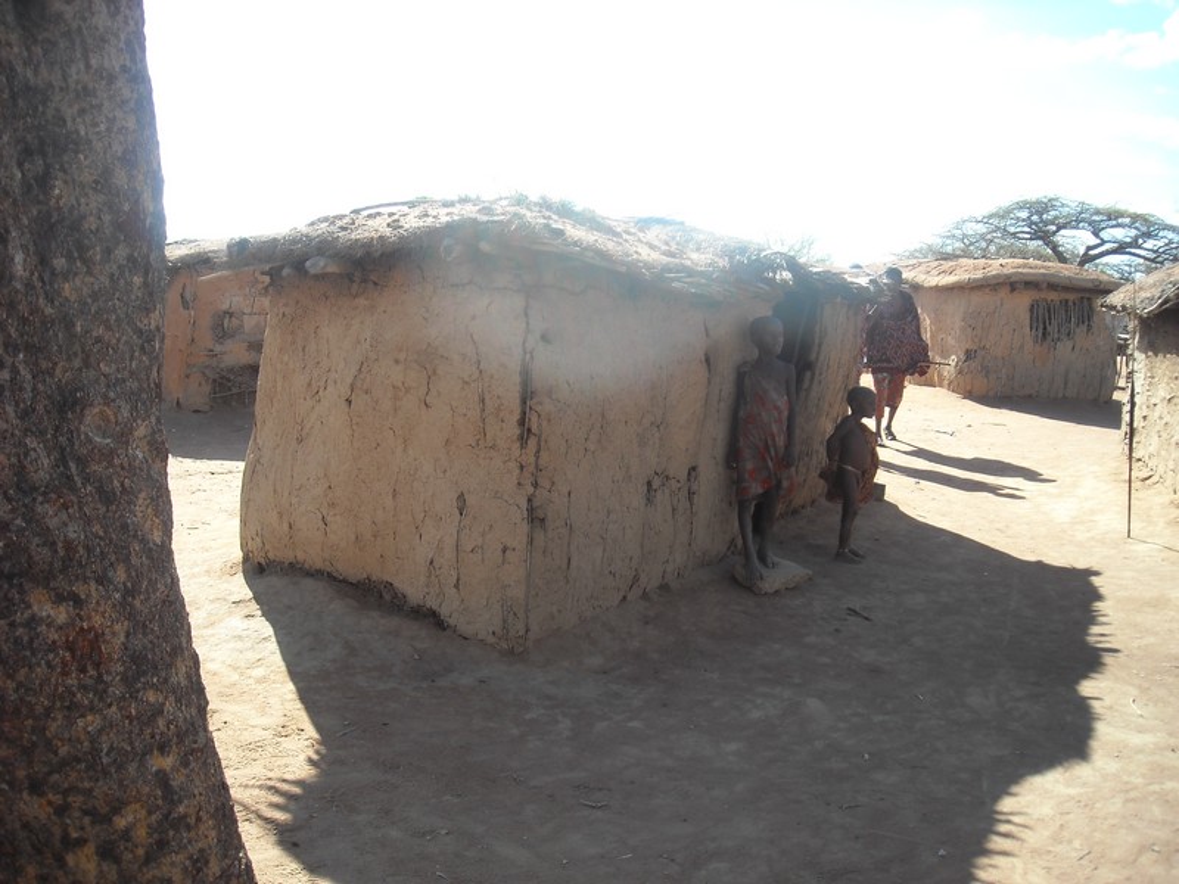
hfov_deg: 52.6
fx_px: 1192
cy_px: 442
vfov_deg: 40.7
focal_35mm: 35
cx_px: 590
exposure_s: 1/402
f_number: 2.8
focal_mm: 5.7
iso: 64
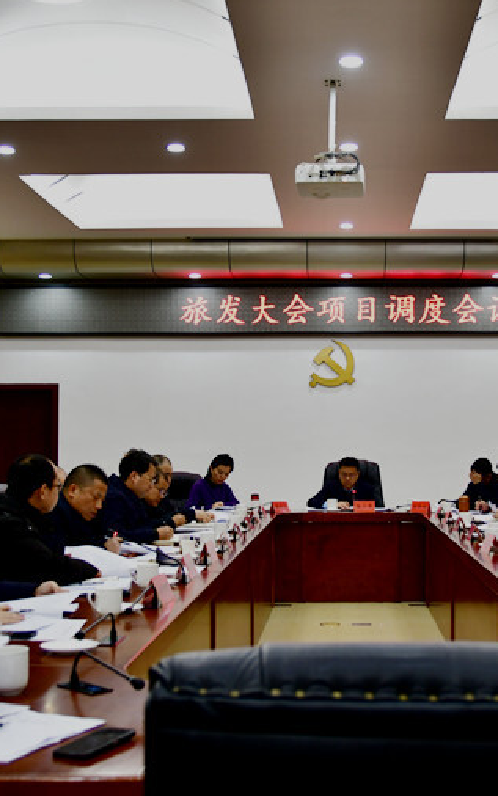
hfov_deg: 27.2
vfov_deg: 42.6
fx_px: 1020
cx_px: 342
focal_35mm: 47
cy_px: 403
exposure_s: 1/30
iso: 160
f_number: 3.5
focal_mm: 20
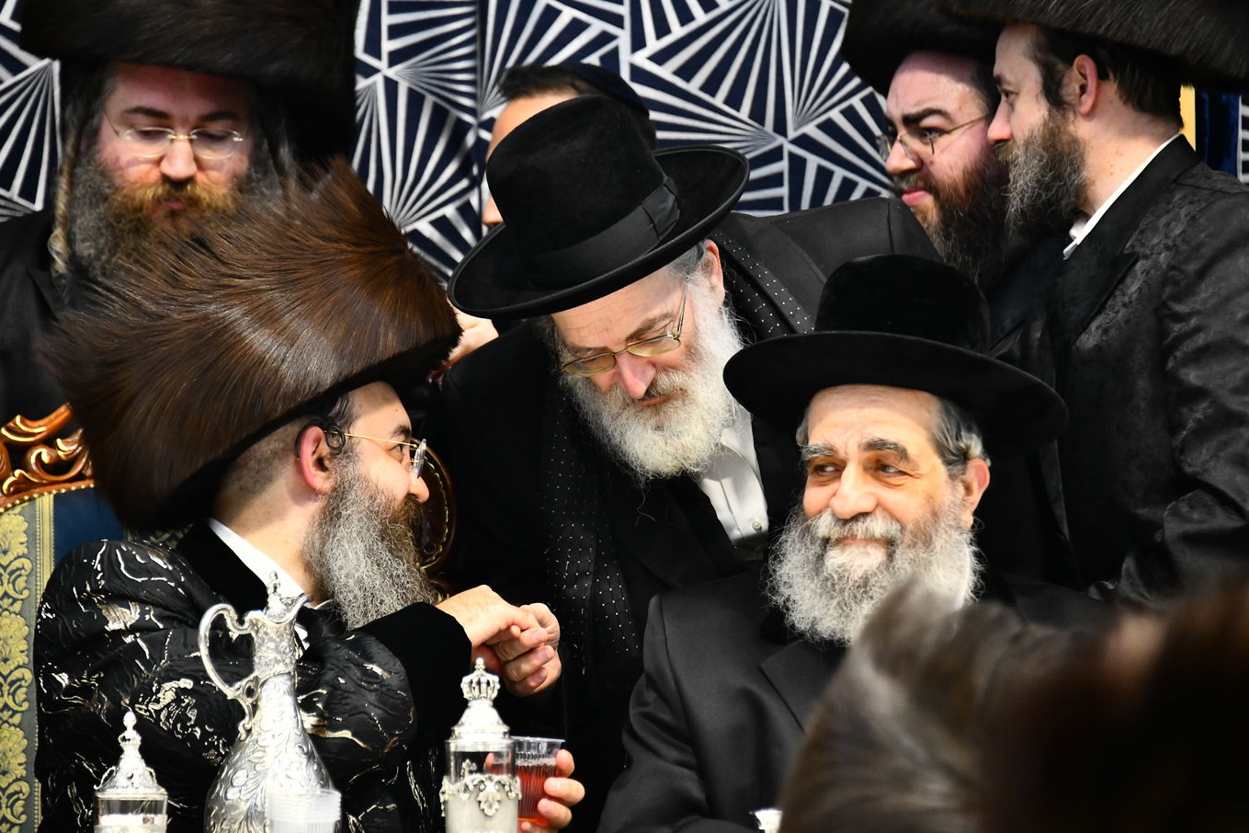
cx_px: 623
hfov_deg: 10.0
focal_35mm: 206
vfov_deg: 6.7
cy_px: 412
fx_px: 7146
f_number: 5.6
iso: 2500
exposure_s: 1/160
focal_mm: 200
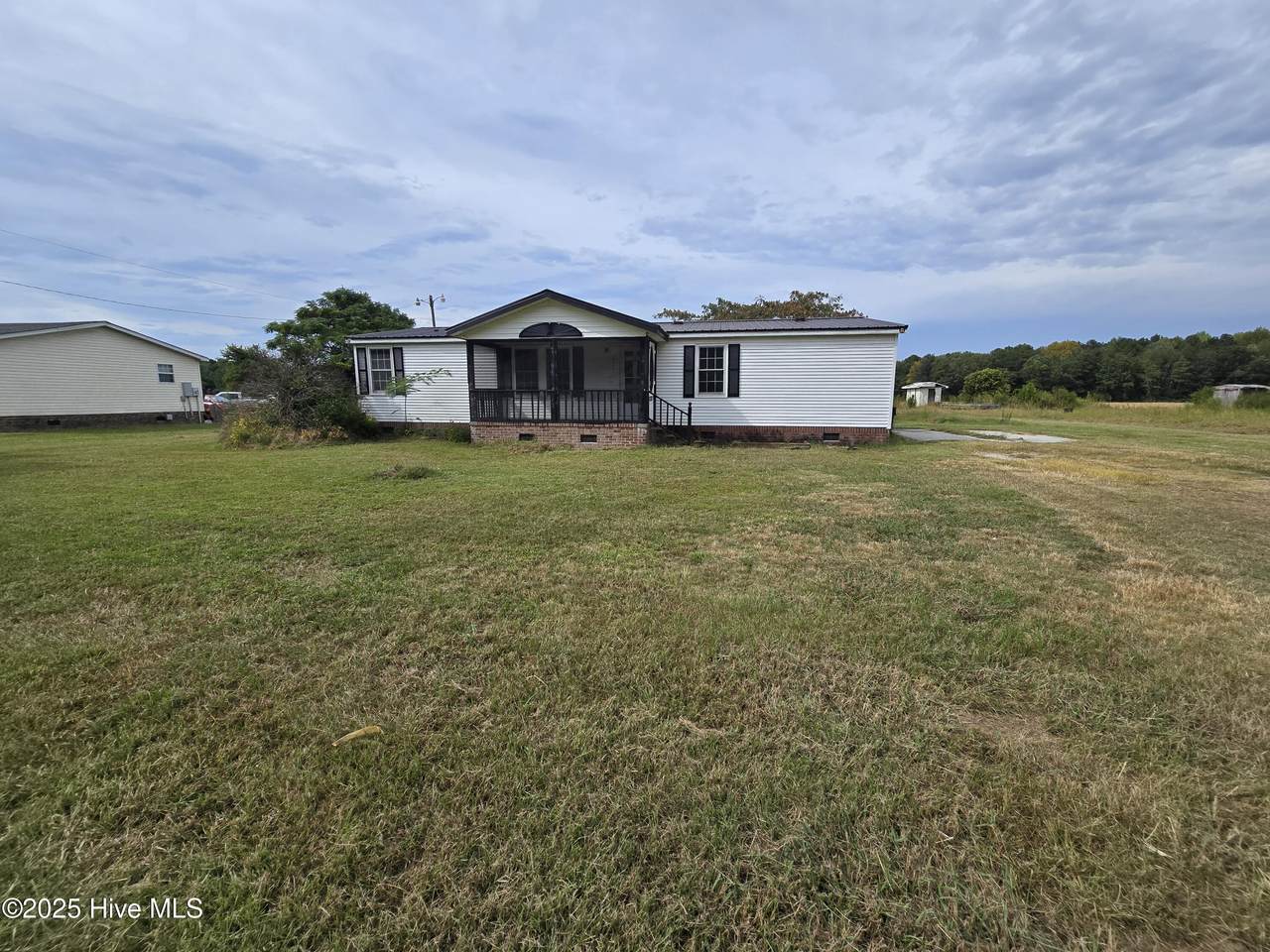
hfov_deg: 106.2
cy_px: 476
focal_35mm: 13
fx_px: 477
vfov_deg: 89.9
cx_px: 635
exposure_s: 1/2929
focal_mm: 2.2
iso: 50
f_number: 2.2
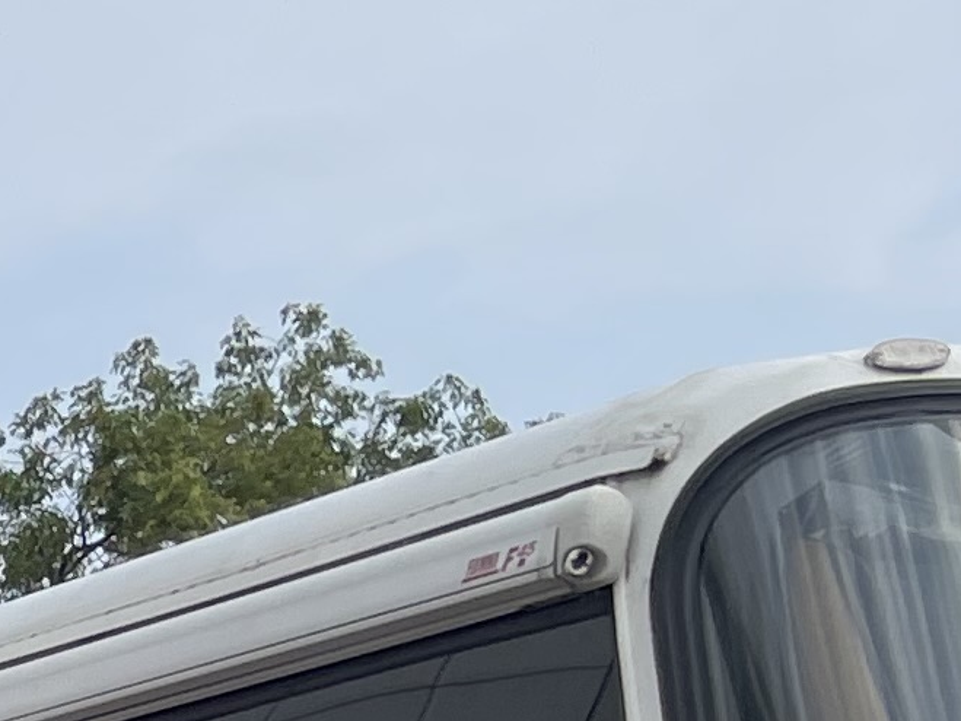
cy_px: 1565
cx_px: -1531
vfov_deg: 9.0
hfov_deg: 10.6
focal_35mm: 153
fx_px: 4247
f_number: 1.6
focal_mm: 5.1
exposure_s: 1/2488
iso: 32
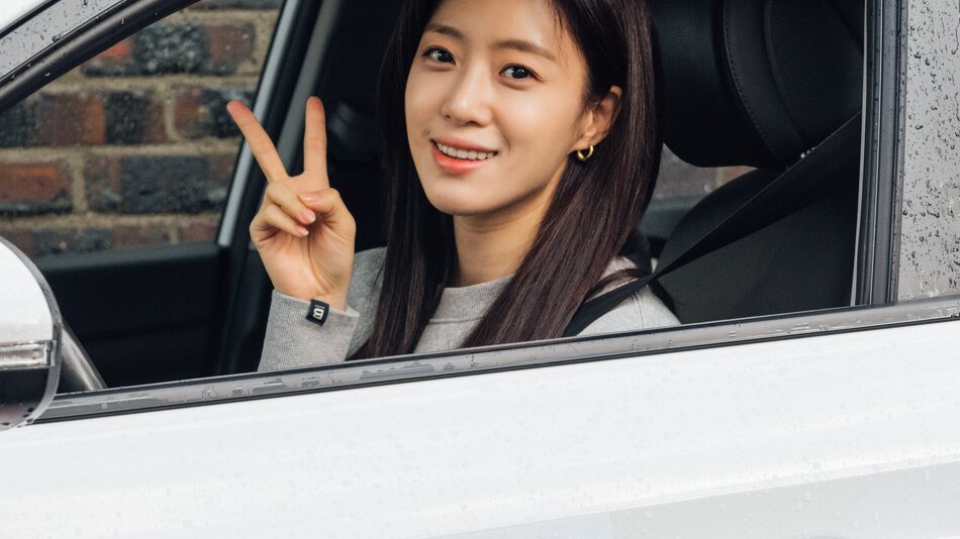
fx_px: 6719
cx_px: 392
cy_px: 251
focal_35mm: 264
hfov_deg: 8.2
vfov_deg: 4.6
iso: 1600
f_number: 9
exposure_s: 1/320
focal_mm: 171
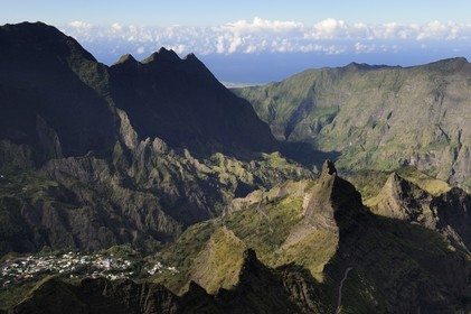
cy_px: 157
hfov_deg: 46.4
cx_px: 236
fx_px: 549
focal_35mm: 42
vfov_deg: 31.8
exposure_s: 1/1000
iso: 800
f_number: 9
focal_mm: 42
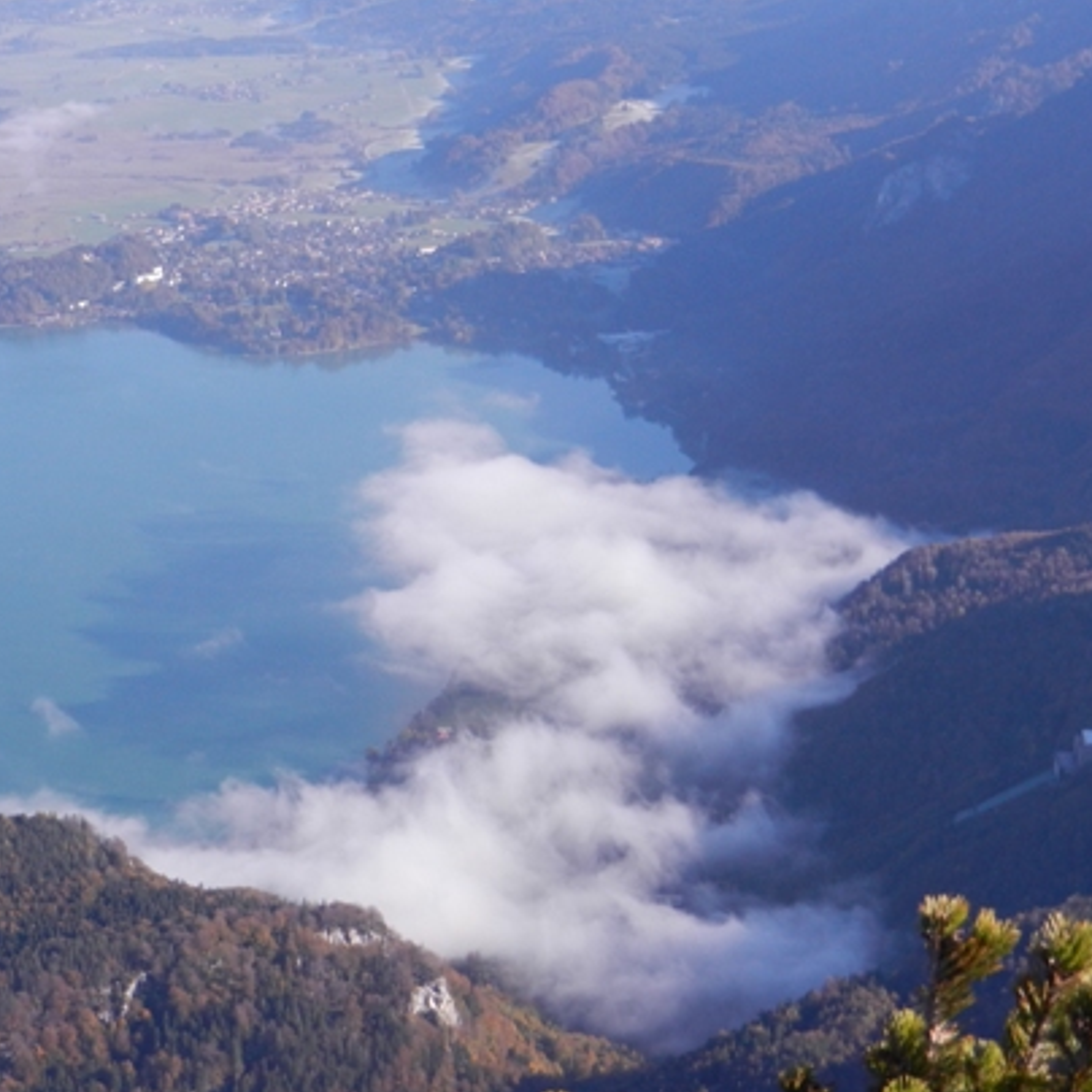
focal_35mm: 84
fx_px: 2998
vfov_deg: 20.6
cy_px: 462
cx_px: 346
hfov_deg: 20.6
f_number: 4.5
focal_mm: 10.9
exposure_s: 1/640
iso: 160
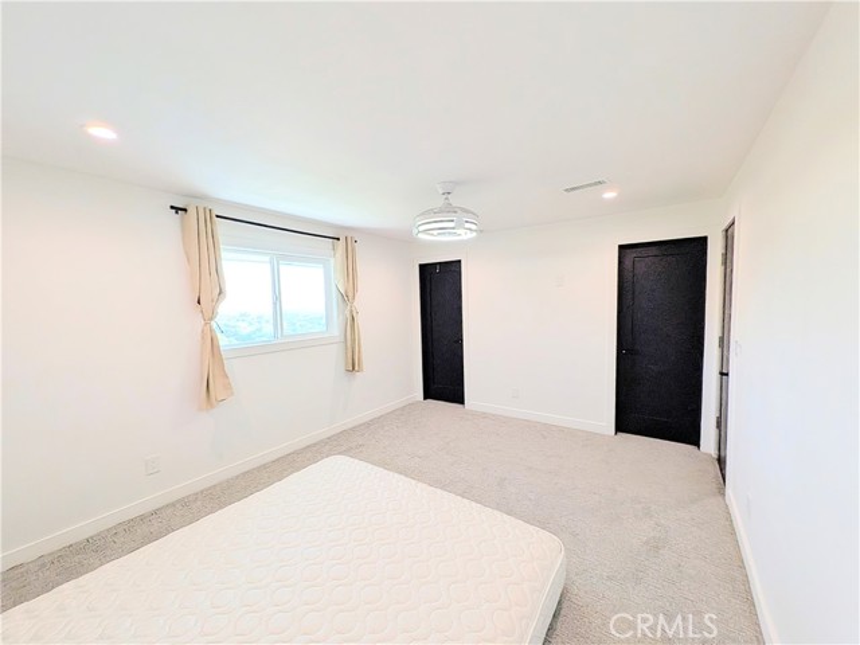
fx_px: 323
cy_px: 322
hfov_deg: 106.2
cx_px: 430
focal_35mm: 13
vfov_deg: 89.9
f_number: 2.2
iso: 96
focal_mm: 1.54
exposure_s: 1/120
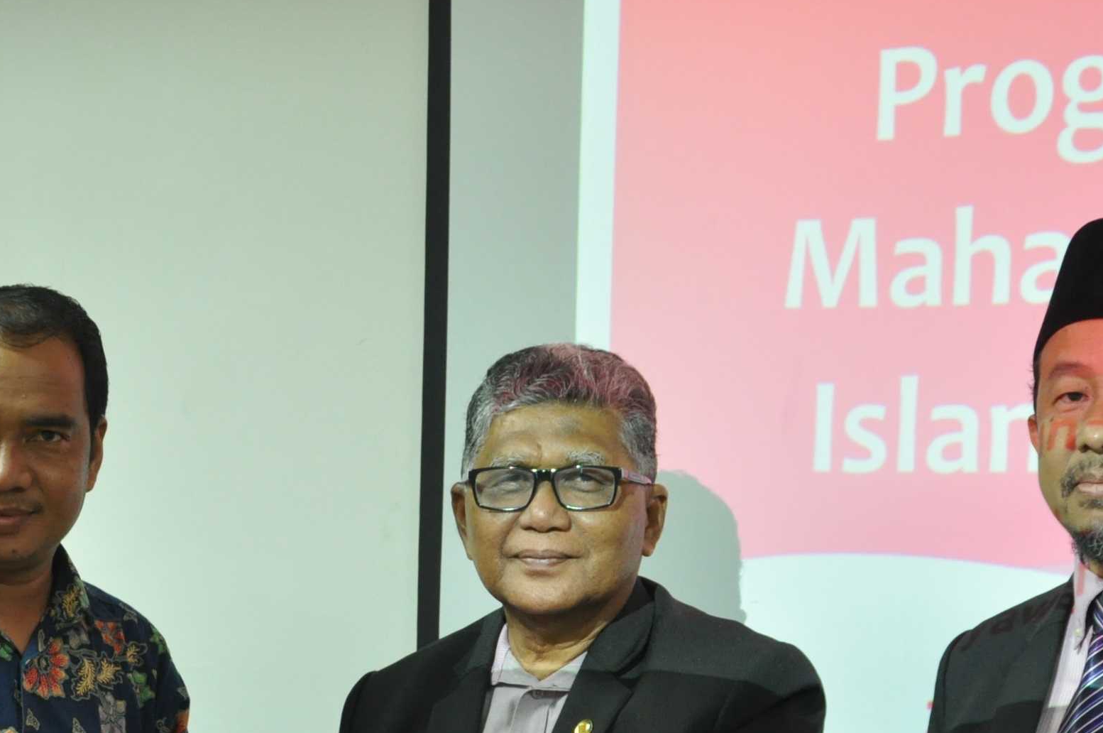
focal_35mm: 149
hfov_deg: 13.8
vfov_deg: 9.1
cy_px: 727
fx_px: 4559
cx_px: 532
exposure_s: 1/25
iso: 1000
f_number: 4.8
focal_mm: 48
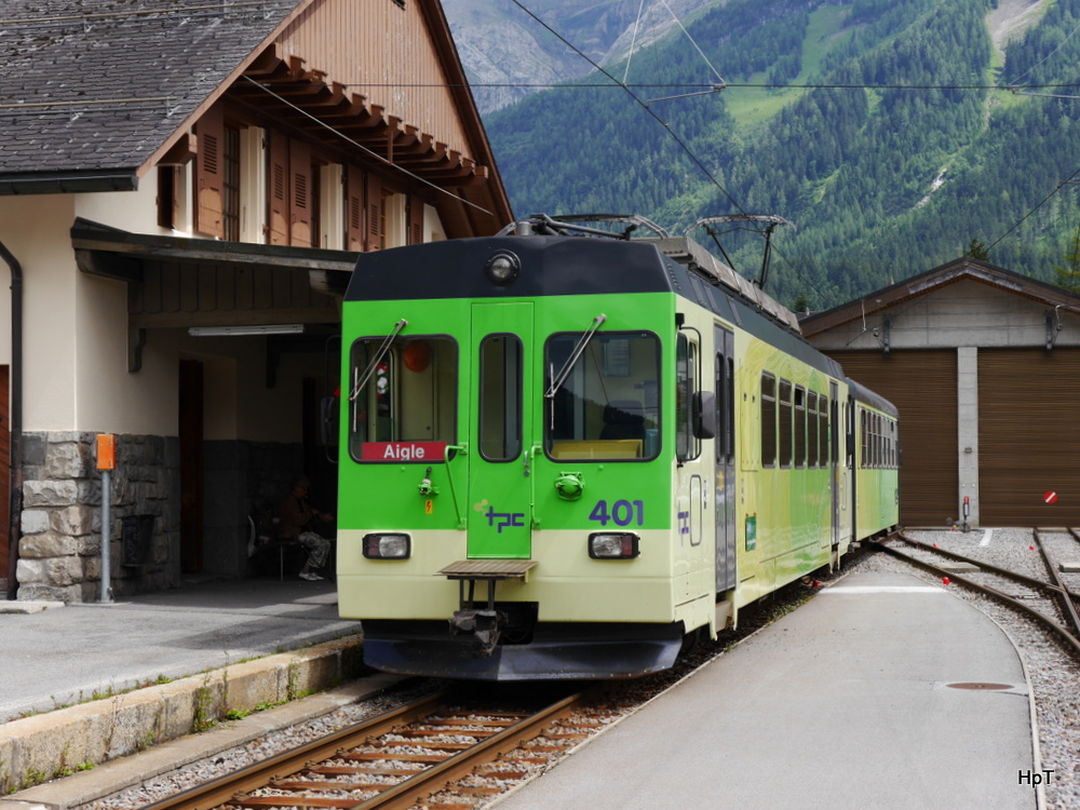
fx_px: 2059
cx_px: 540
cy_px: 405
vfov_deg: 22.3
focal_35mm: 66
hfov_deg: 29.4
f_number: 8
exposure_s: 1/200
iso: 160
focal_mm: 33
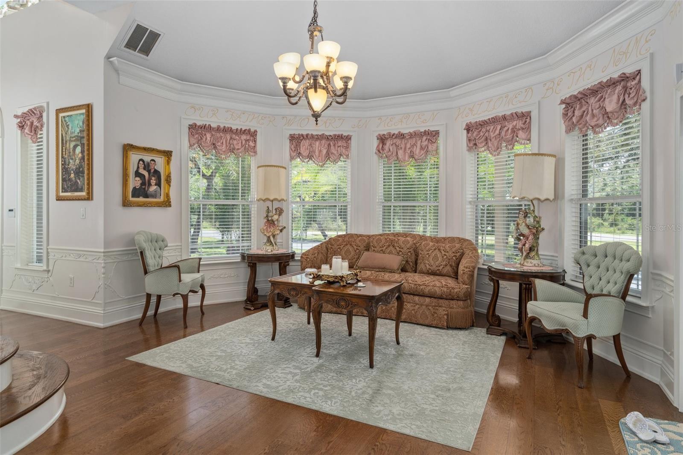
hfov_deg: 84.0
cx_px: 342
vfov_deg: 61.9
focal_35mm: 20
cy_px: 228
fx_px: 379
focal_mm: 20
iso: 320
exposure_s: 1/5
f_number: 8
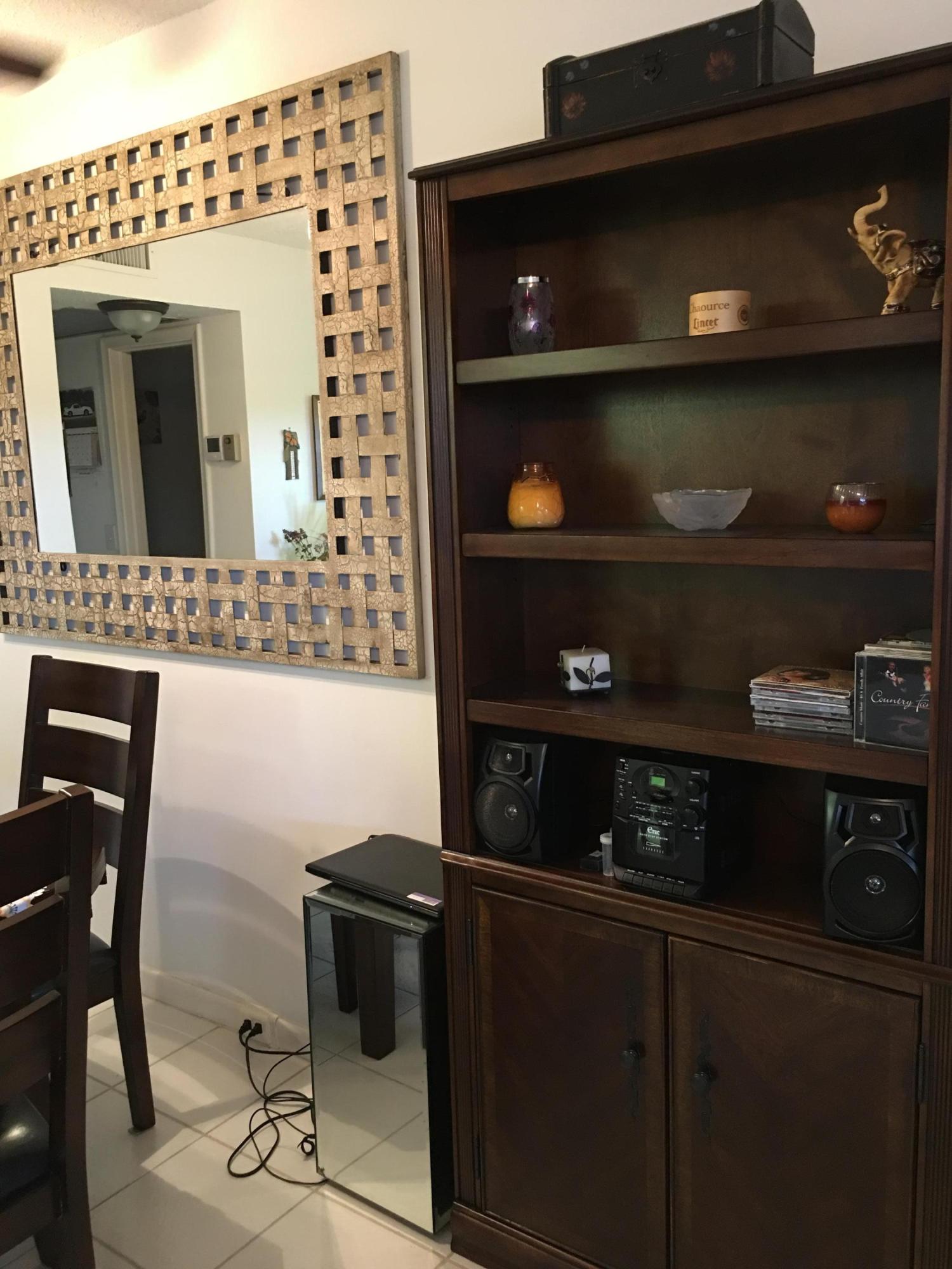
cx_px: 476
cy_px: 634
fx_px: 1063
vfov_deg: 61.7
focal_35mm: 29
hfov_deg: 48.2
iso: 80
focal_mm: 4.15
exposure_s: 1/8
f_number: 2.2
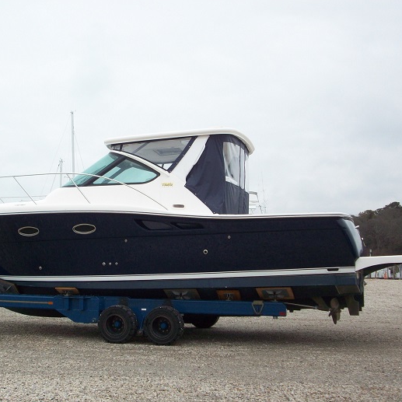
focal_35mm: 55
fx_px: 723
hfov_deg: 30.9
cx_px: 144
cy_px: 202
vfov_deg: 31.1
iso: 80
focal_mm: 7.6
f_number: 3.1
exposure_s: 1/217
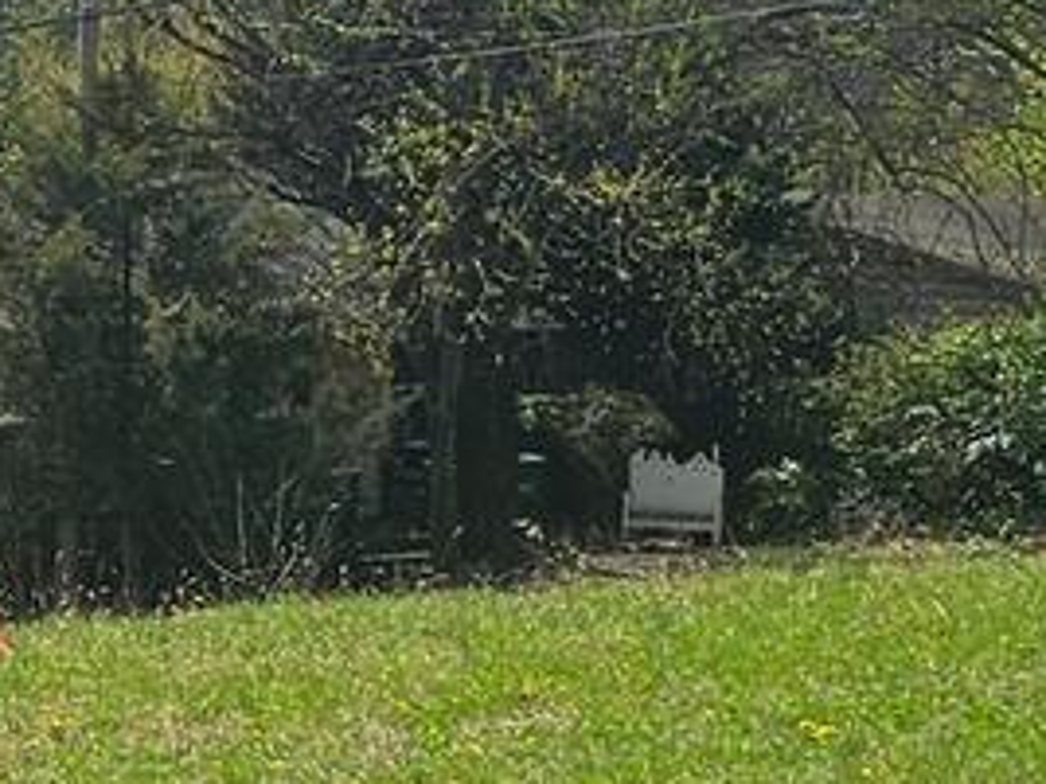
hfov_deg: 10.7
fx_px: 5318
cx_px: -730
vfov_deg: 8.4
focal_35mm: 176
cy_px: 324
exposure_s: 1/1879
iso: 10
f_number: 1.7
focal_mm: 6.3
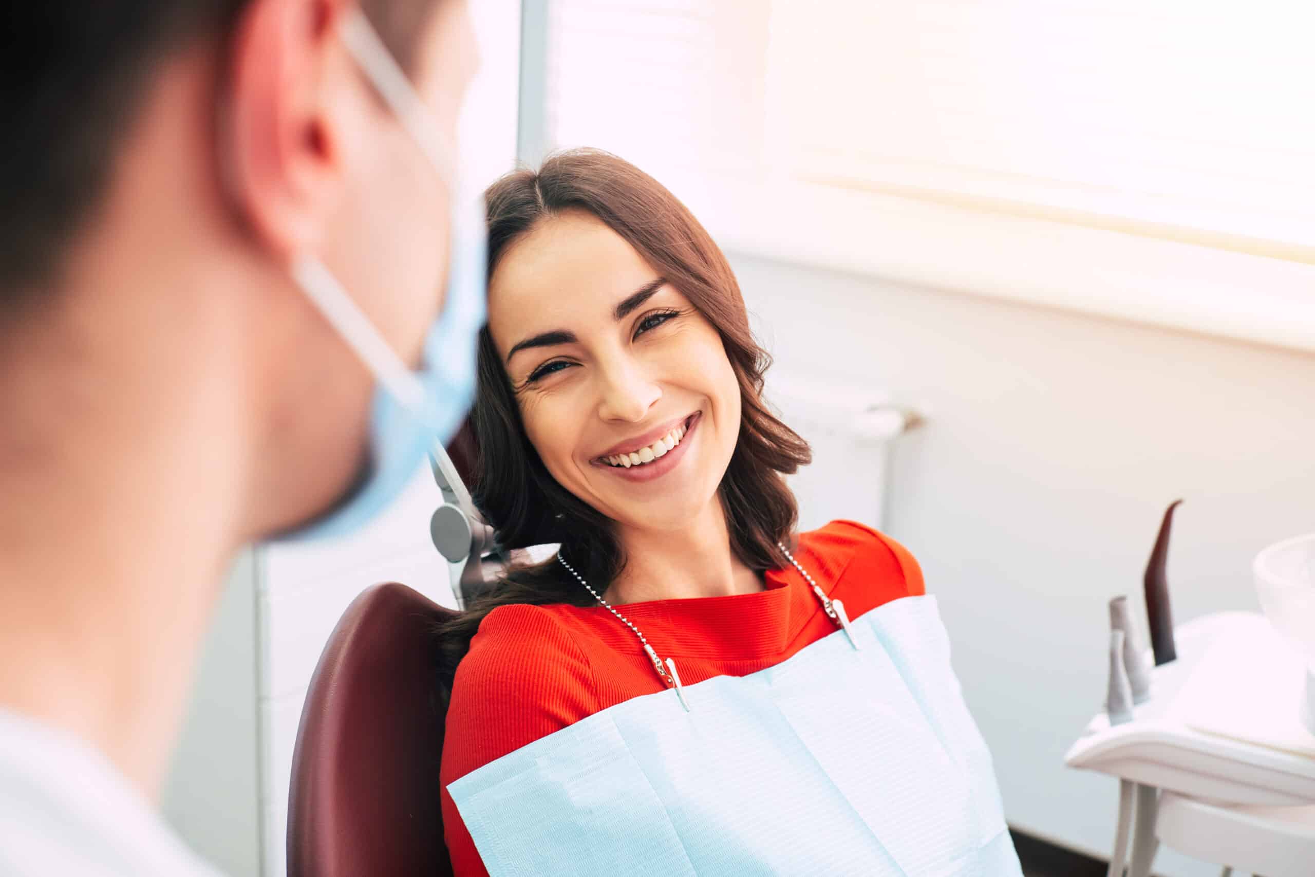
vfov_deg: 27.0
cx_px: 658
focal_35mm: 50
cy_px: 438
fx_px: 1826
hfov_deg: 39.6
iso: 1000
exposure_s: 1/125
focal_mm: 50
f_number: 4
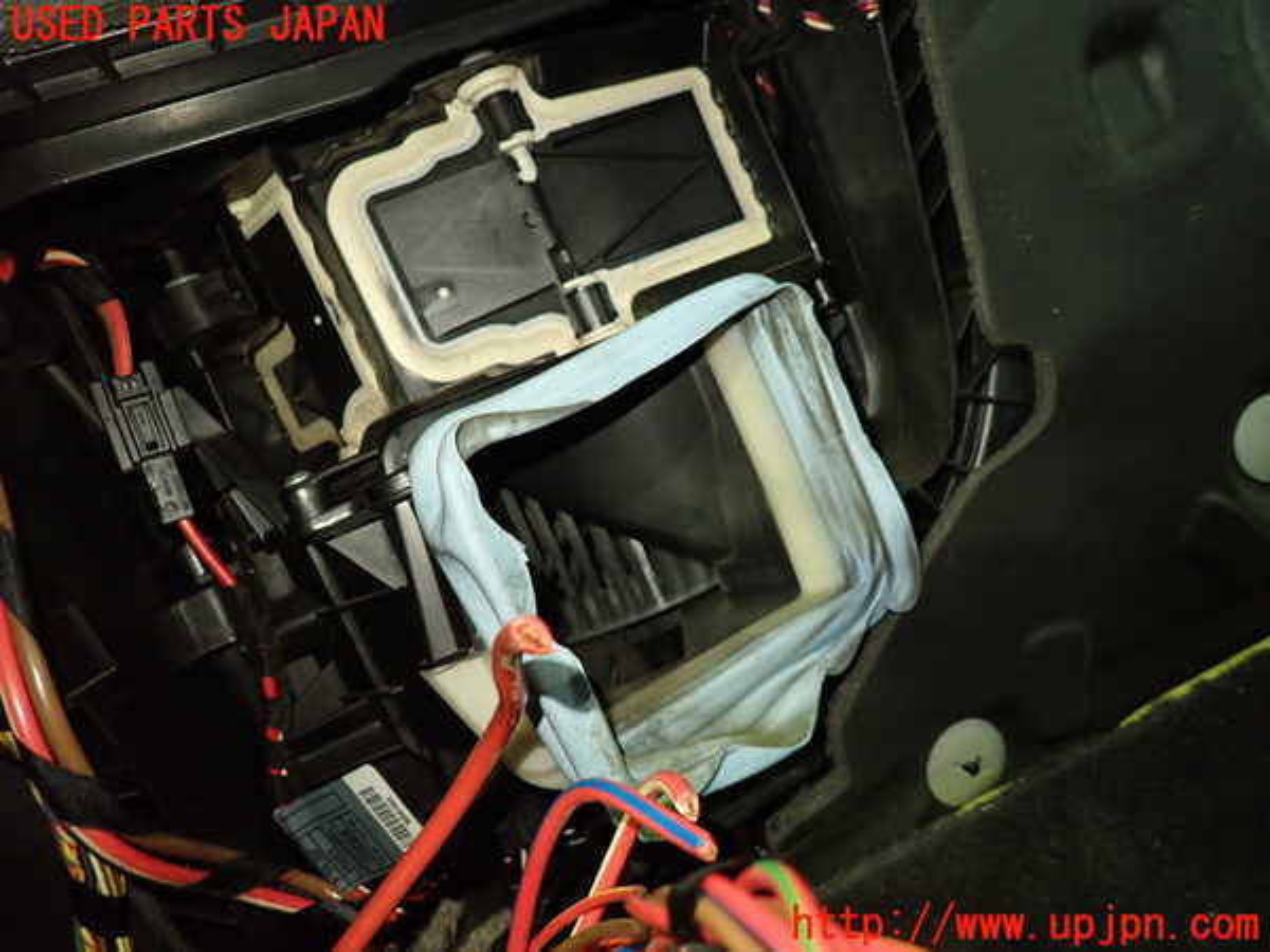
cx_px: 635
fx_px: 917
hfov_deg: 69.4
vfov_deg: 54.9
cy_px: 476
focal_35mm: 25
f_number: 2
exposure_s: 1/30
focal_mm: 4.5
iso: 640
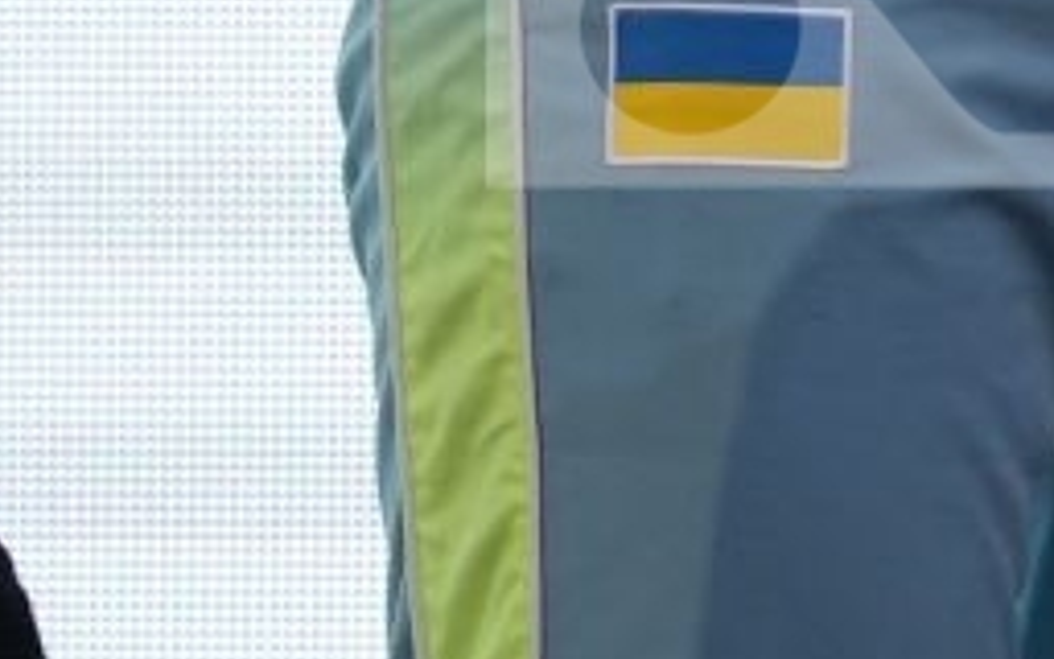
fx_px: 45759
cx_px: 3660
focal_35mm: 1593
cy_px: -1652
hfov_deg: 1.3
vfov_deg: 0.8
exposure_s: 1/250
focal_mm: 148
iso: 320
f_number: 2.8
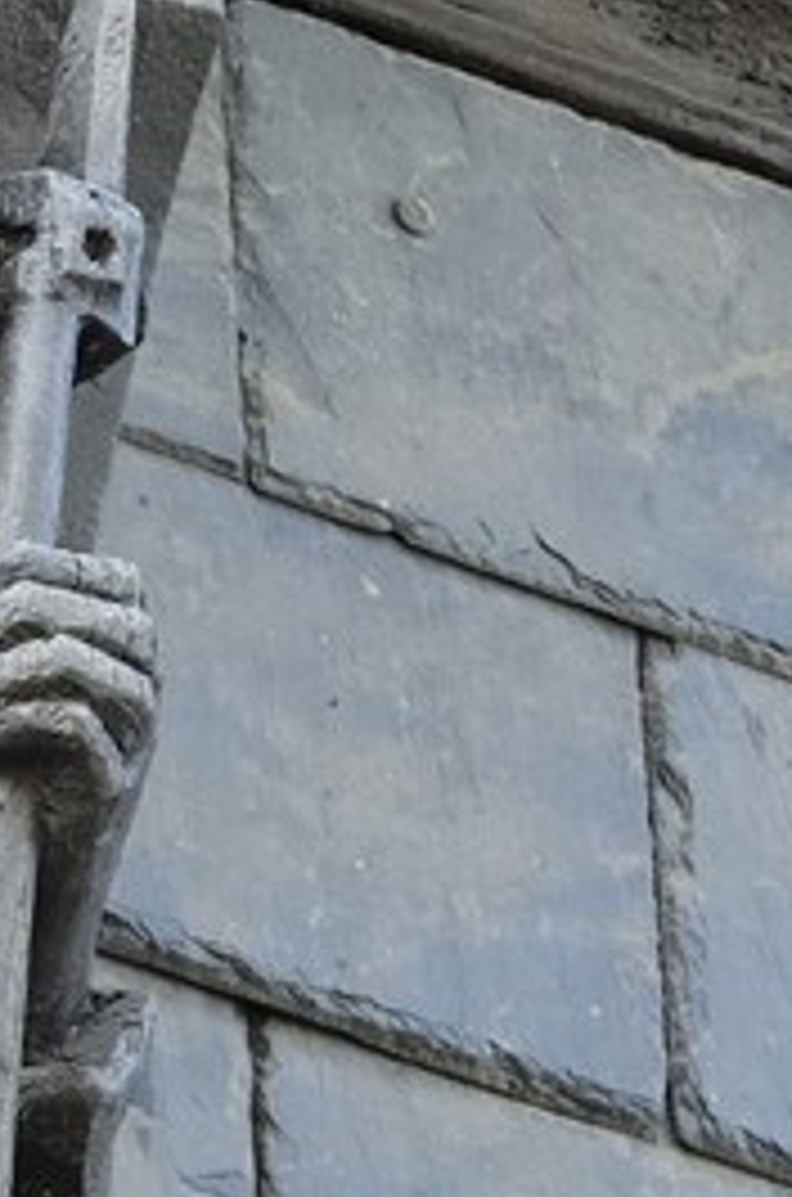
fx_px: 40435
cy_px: 1494
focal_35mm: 1219
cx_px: -1575
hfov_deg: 1.1
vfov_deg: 1.7
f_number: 5
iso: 100
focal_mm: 135
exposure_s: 1/40
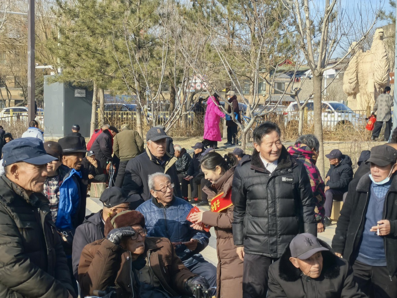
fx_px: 826
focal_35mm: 72
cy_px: 149
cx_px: 198
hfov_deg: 27.0
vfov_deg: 20.4
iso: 50
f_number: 1.4
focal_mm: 5.75
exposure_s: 1/2000
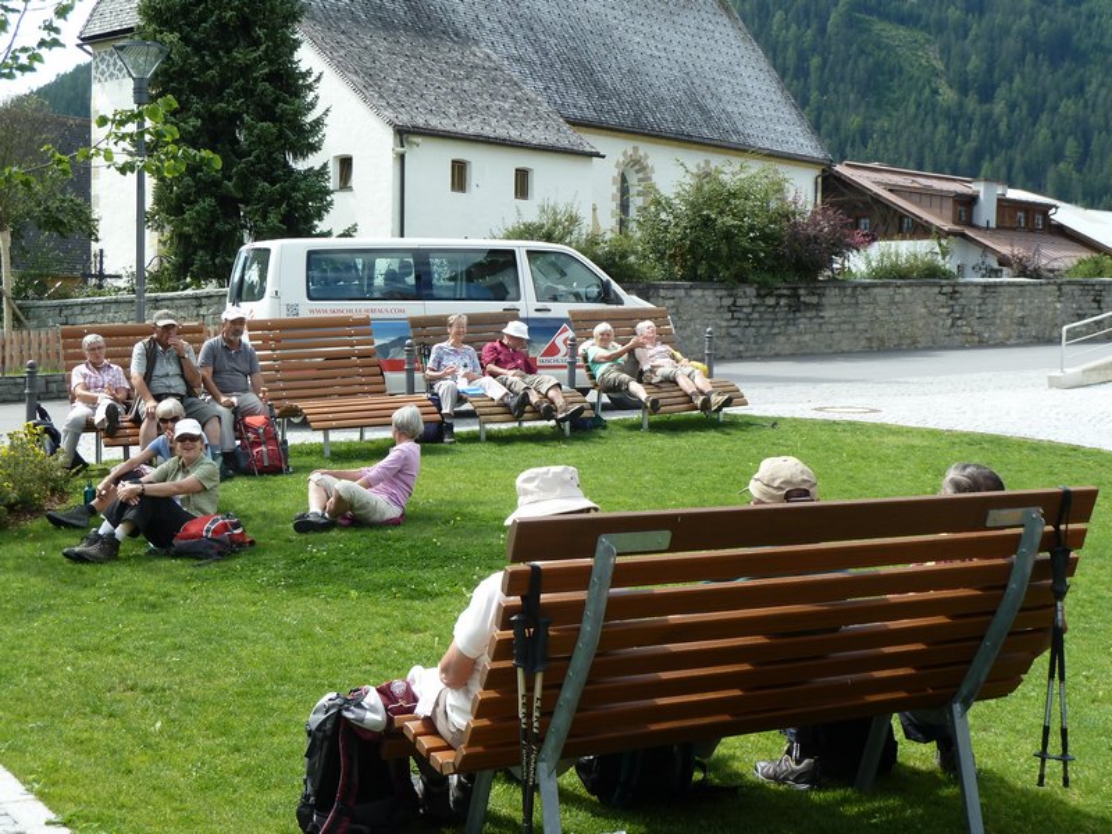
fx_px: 1542
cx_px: 556
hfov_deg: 39.7
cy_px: 417
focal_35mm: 48
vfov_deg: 30.3
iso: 80
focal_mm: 7.9
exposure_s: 1/160
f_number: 4
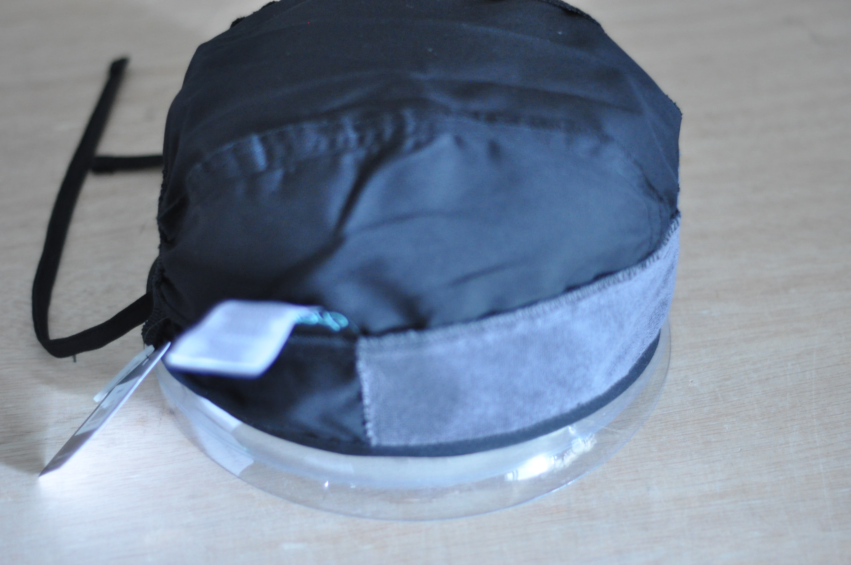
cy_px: 282
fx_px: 1771
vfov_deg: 18.1
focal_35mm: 75
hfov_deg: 27.0
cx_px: 426
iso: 1600
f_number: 1.8
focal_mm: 50
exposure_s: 1/60
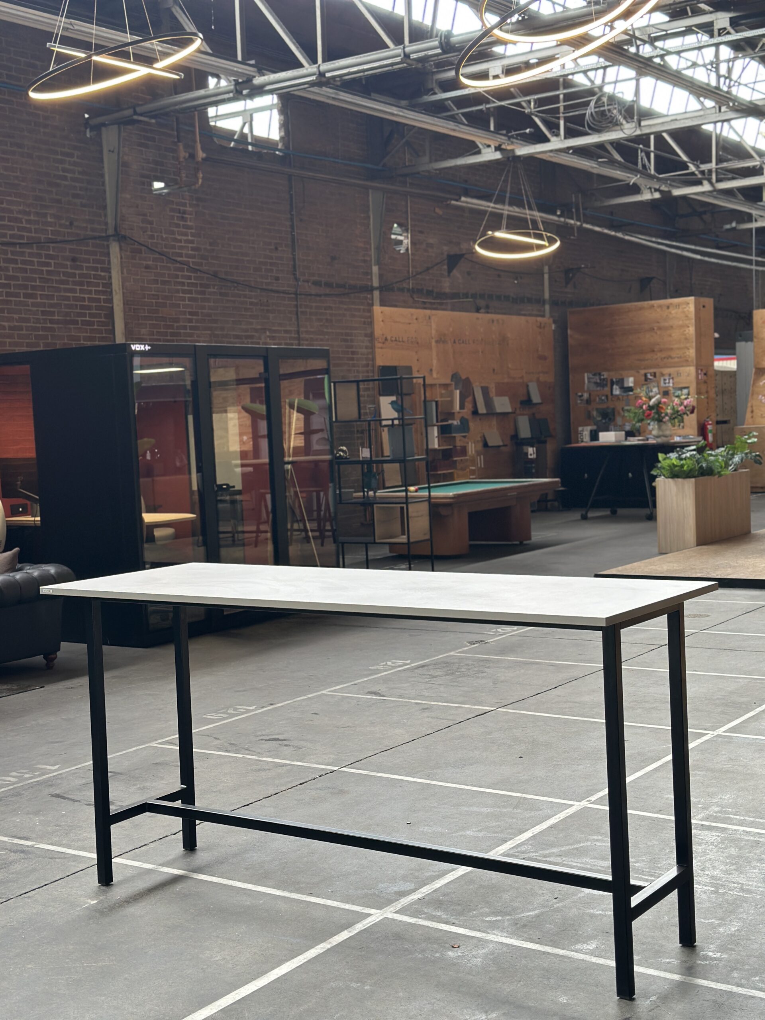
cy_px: 510
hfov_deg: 30.3
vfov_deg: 39.7
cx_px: 382
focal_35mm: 48
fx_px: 1414
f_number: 1.78
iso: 125
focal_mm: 6.86
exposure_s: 1/72
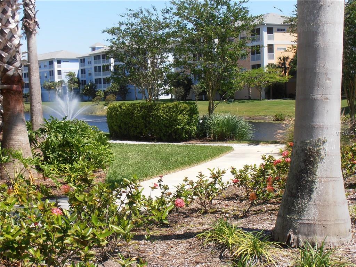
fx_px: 586
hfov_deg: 33.8
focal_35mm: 57
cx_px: 178
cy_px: 134
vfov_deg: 25.7
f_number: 11
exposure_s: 1/80
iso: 80
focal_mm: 10.04
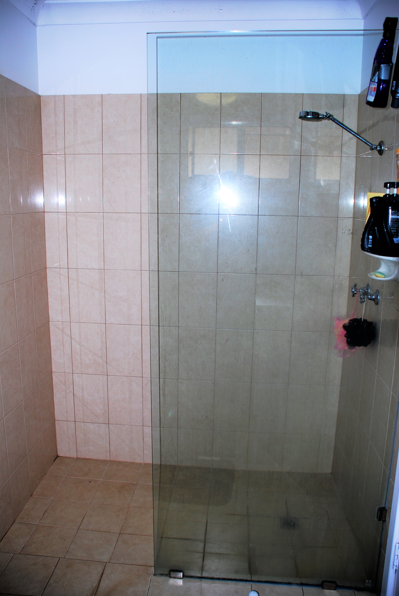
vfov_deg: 61.9
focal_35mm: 30
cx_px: 200
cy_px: 298
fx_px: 497
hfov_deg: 43.7
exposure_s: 1/60
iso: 100
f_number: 3.8
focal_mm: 20
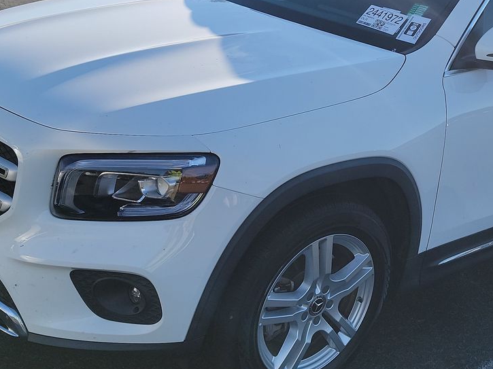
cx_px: 282
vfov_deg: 27.4
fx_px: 754
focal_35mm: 53
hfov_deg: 36.1
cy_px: 144
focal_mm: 6.7
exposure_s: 1/775
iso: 50
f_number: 1.8
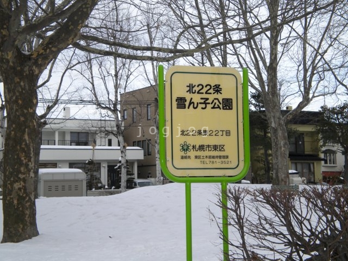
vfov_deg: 21.6
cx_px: 174
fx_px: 684
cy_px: 130
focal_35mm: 68
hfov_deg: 28.6
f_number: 4.6
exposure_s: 1/312
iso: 113
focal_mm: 12.3
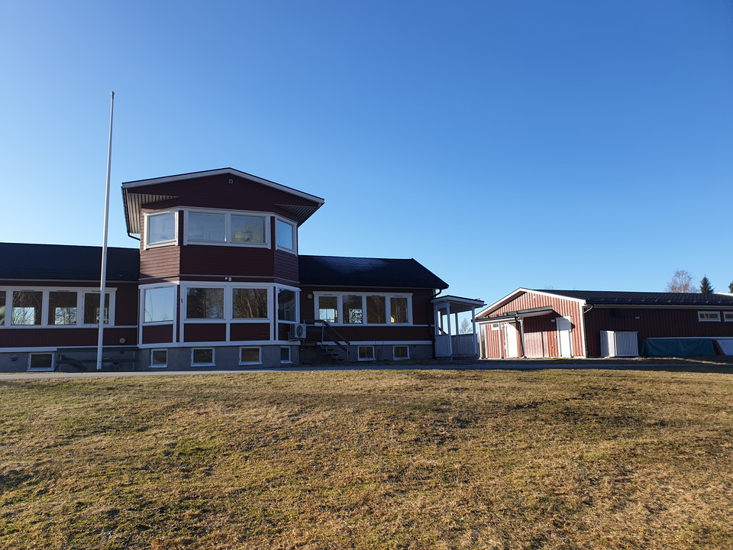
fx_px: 551
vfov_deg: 53.1
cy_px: 275
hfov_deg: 67.3
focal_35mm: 26
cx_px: 366
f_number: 2.4
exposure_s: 1/904
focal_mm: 4.3
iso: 50
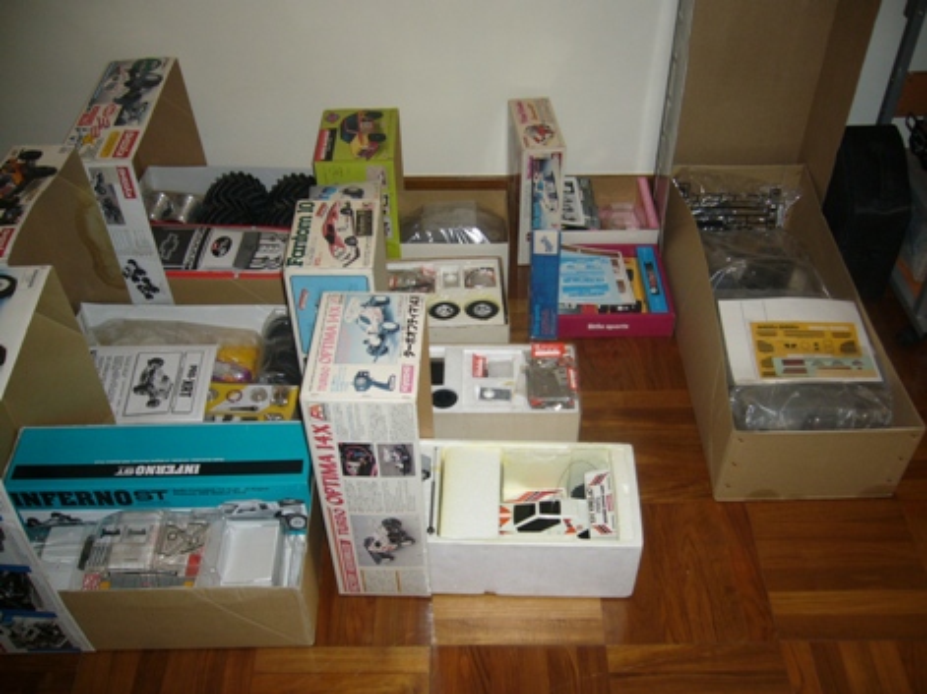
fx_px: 937
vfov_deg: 40.7
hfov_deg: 52.6
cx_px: 464
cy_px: 347
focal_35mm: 35
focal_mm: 5.8
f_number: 2.8
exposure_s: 1/60
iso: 100
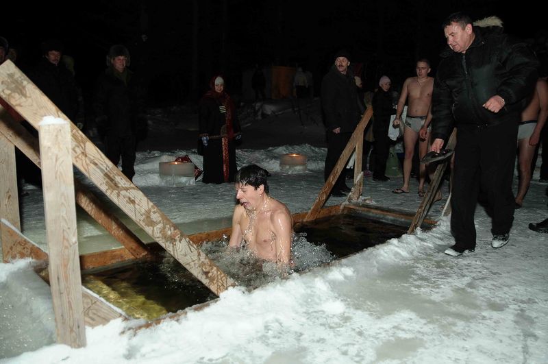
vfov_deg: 47.8
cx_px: 274
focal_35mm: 27
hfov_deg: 67.5
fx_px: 410
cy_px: 182
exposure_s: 1/30
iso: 640
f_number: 3.5
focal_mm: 18
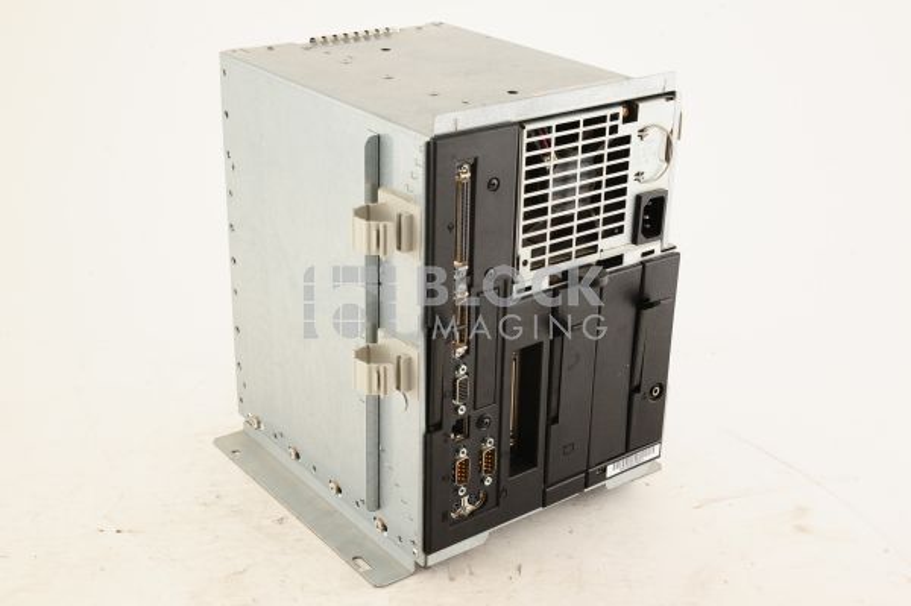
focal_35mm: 50
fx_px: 1264
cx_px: 456
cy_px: 303
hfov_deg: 39.6
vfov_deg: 26.9
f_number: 11
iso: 1600
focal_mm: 50
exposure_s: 1/125
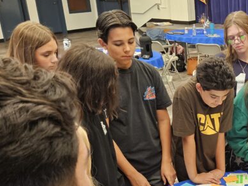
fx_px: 437
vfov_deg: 23.4
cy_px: 169
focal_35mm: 61
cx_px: 256
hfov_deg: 29.3
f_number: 1.8
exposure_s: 1/120
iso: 250
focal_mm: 5.4
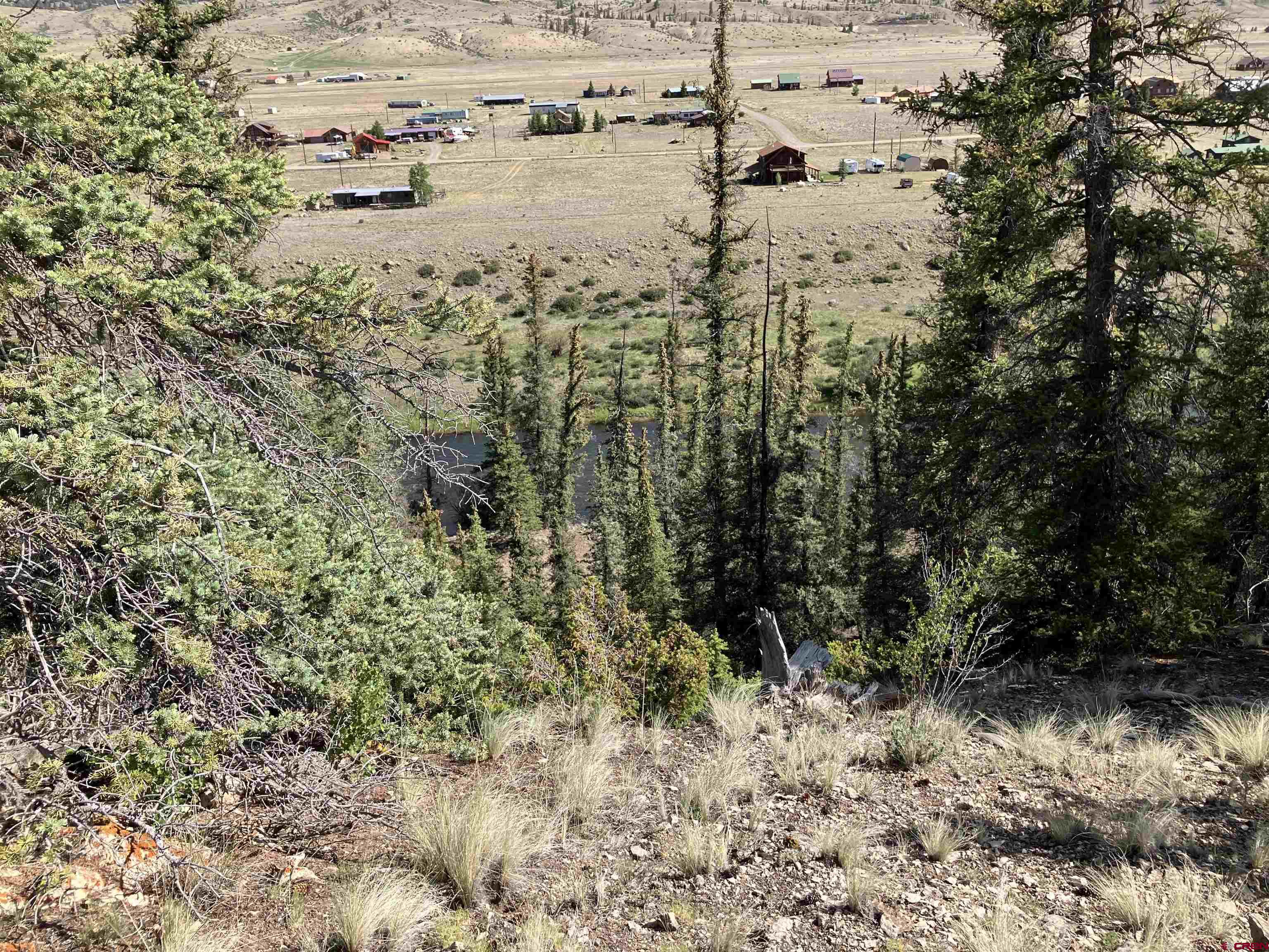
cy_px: 476
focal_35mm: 28
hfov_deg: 63.4
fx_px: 1026
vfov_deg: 49.7
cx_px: 634
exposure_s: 1/1033
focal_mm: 3.99
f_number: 1.8
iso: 32
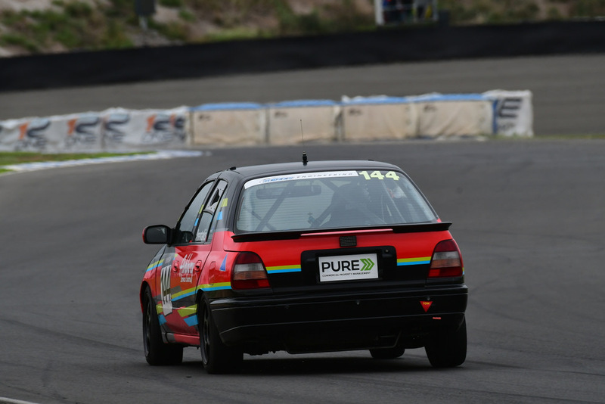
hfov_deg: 2.9
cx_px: 302
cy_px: 202
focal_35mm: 720
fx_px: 12104
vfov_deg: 1.9
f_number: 10
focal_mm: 480
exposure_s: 1/640
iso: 320
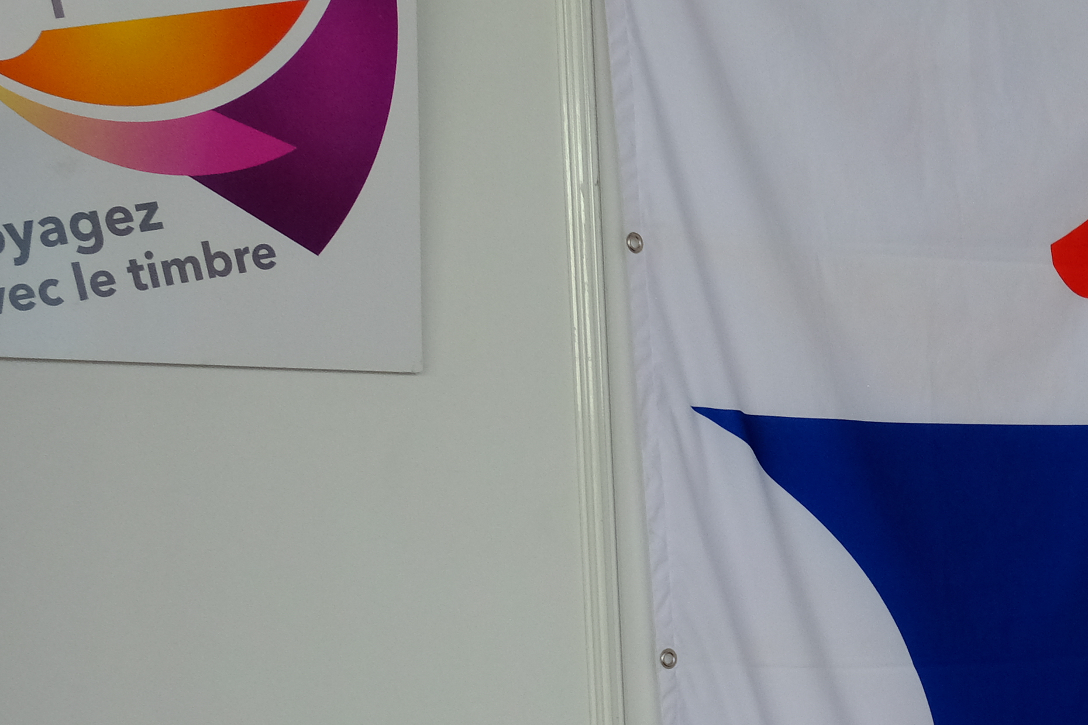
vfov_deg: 13.1
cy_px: 987
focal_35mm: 100
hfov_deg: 18.9
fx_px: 3022
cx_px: 1412
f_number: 6.4
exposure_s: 1/420
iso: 1600
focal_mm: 20.8
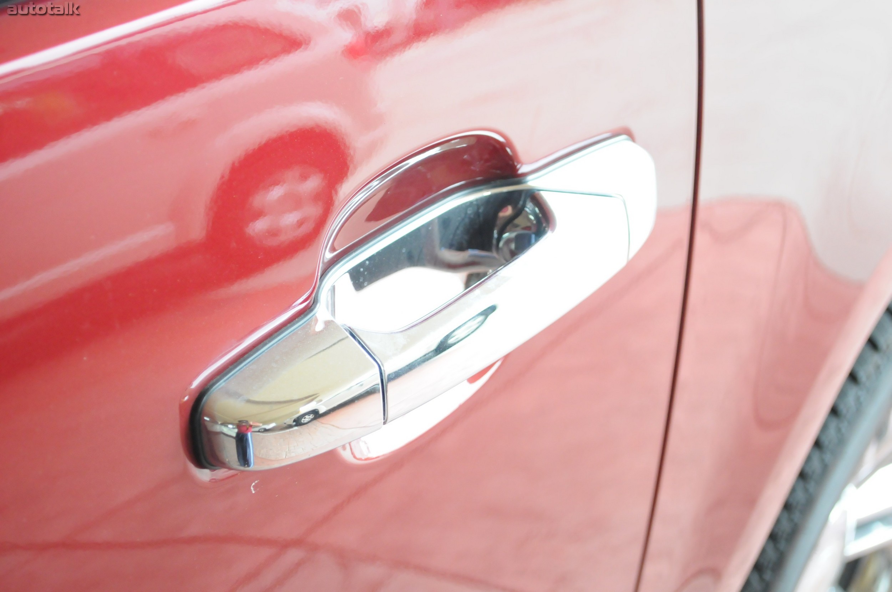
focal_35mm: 60
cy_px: 296
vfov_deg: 22.6
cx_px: 446
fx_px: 1485
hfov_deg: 33.4
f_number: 5.3
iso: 2000
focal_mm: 40
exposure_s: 1/200
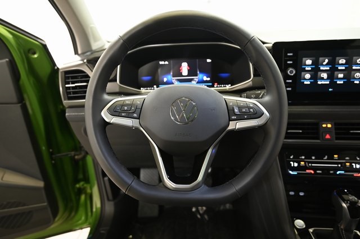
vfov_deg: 57.2
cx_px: 180
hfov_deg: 78.6
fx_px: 220
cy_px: 120
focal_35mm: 22
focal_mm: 22
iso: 1400
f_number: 4
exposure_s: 1/30
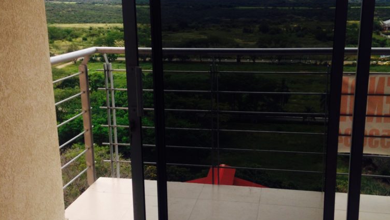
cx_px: 195
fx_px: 507
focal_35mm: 49
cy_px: 127
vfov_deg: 24.4
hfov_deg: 42.1
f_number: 2.4
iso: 50
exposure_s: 1/668
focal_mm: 4.12
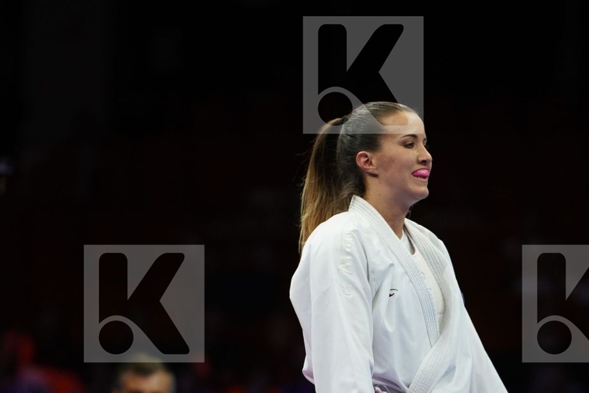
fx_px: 6464
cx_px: 363
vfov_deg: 3.5
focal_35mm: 395
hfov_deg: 5.2
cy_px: 304
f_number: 2.8
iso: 1000
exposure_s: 1/1000
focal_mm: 200
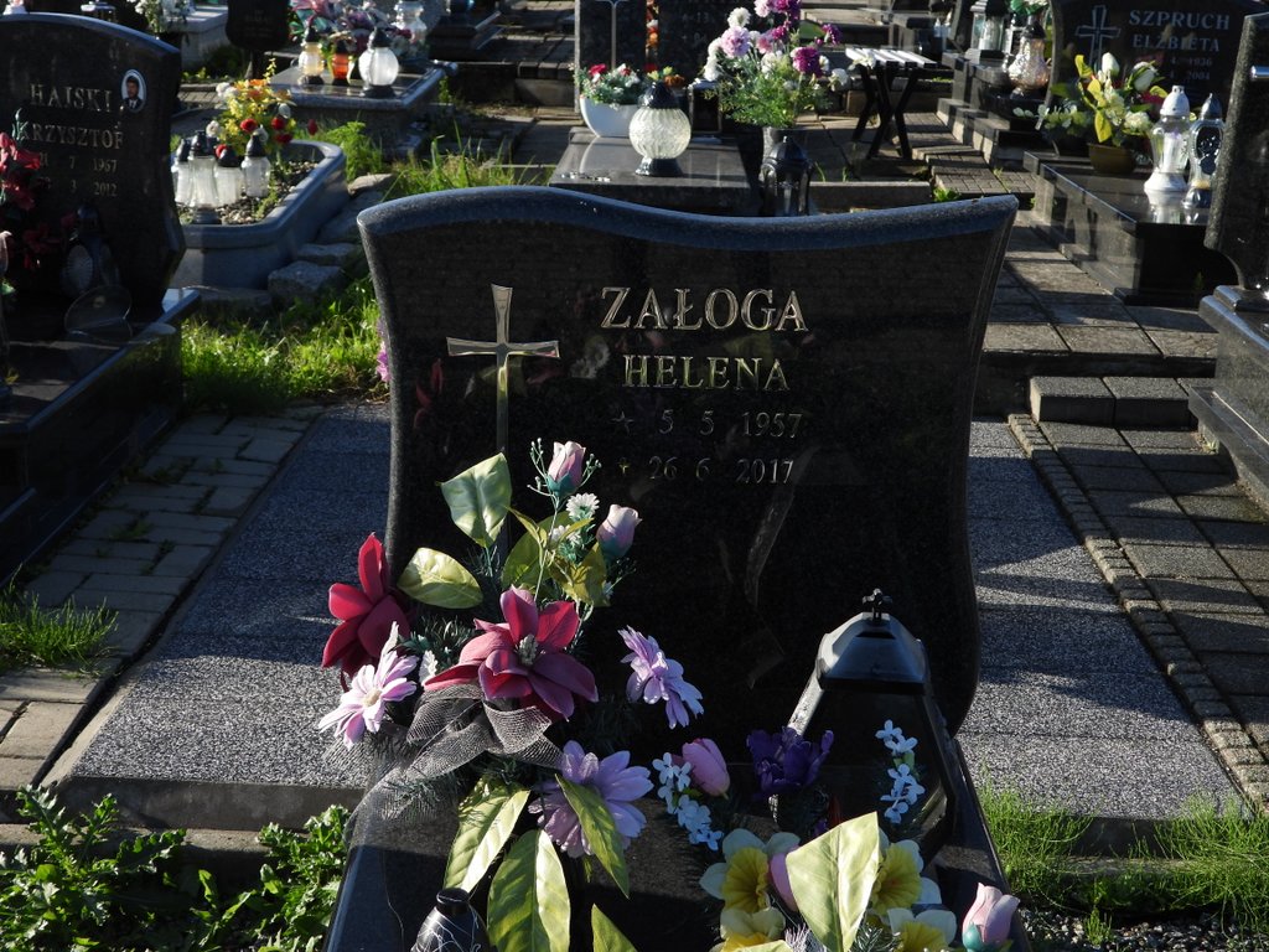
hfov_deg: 38.2
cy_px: 476
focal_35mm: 50
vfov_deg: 29.1
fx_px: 1833
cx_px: 634
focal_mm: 9
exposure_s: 1/640
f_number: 3.2
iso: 100
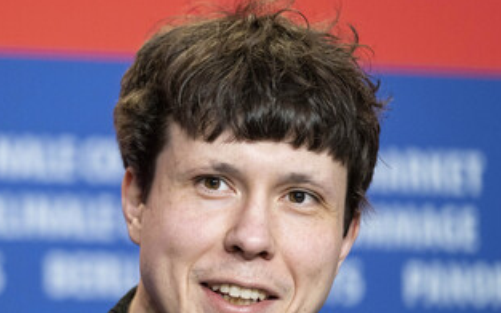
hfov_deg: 6.8
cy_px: 233
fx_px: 4208
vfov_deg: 4.3
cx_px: 159
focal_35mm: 308
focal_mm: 140
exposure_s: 1/220
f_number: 2.8
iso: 2500
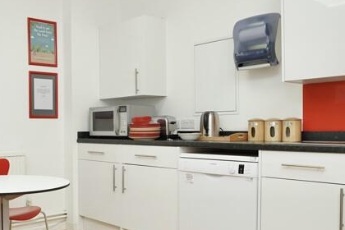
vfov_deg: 34.1
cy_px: 139
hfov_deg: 46.6
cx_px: 62
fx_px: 374
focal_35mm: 39
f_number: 4
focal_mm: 16
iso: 800
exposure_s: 1/160
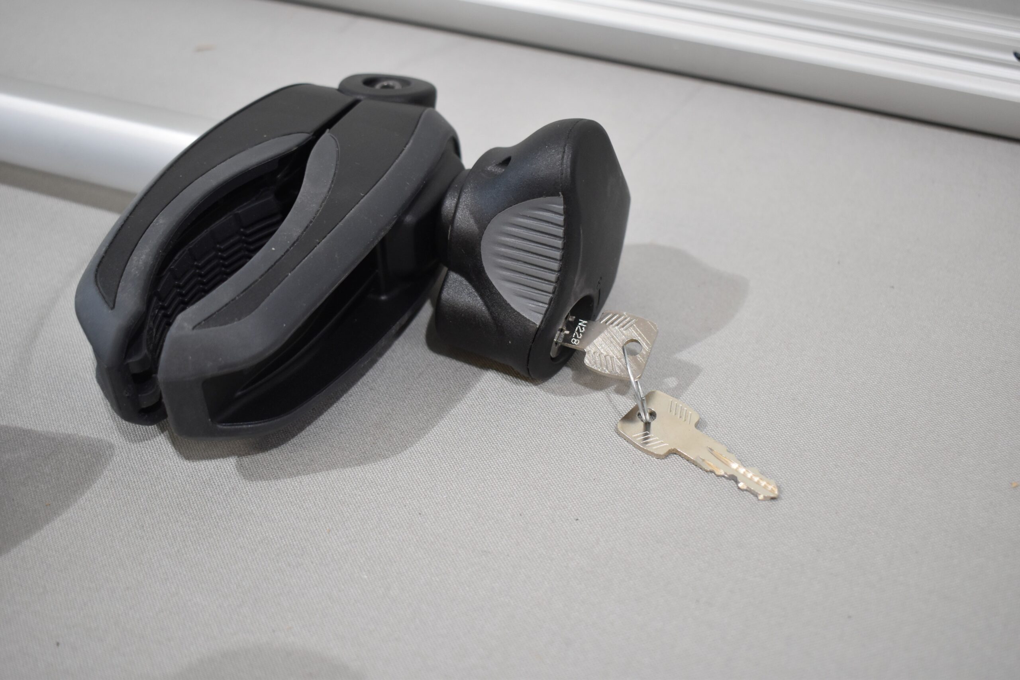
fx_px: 1190
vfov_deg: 31.9
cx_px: 510
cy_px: 340
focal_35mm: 42
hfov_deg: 46.4
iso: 800
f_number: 4.2
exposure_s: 1/200
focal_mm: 28
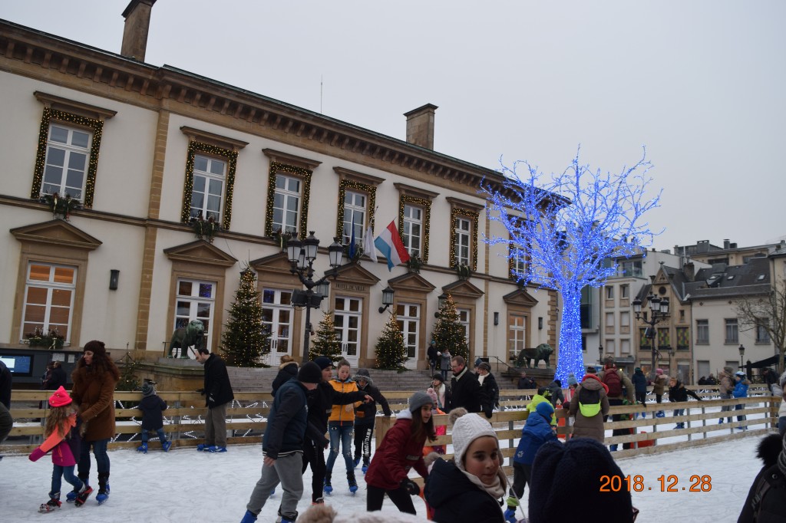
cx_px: 393
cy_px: 262
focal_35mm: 27
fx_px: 589
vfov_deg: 47.9
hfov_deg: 67.4
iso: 400
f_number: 5.6
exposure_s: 1/125
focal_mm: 18
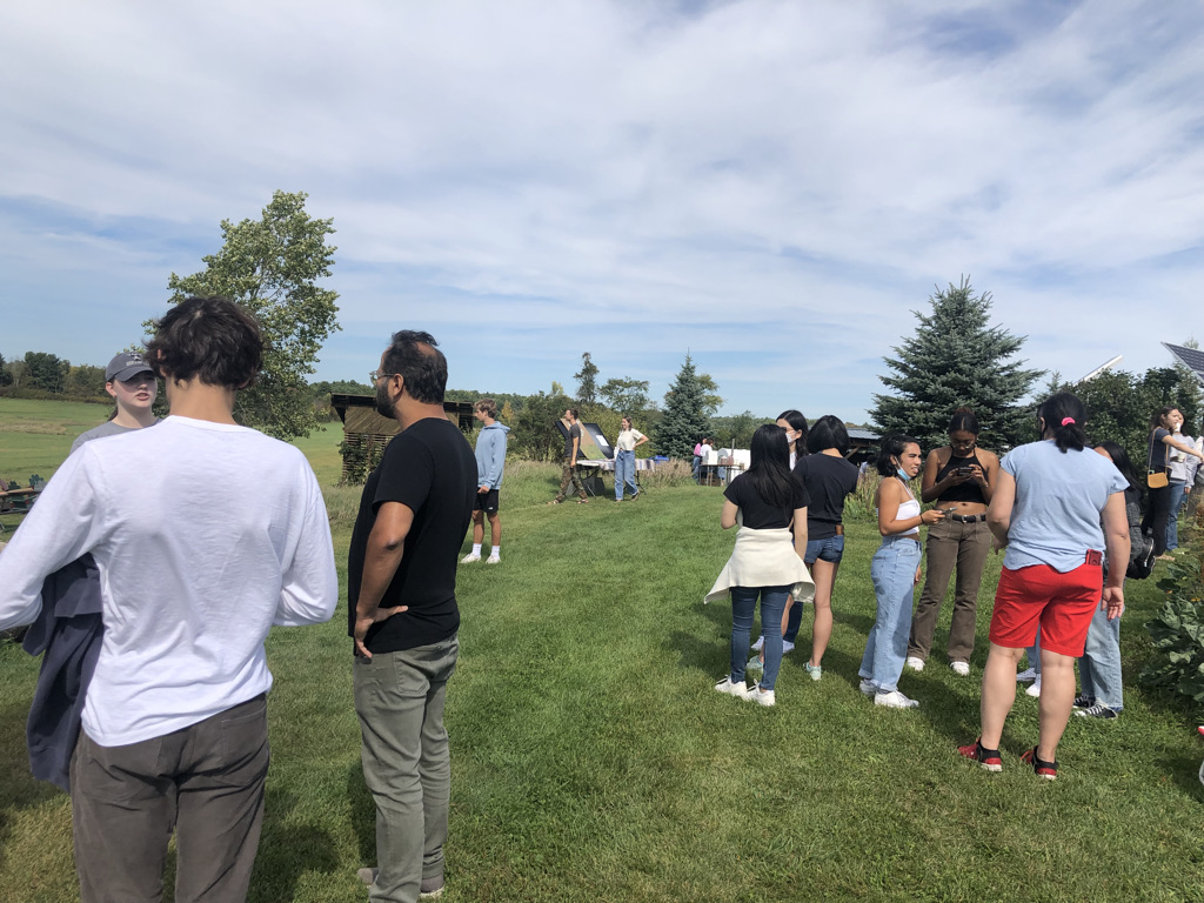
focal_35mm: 28
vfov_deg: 49.7
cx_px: 602
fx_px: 974
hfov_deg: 63.4
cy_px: 452
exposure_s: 1/2825
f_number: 1.8
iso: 20
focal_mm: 3.99
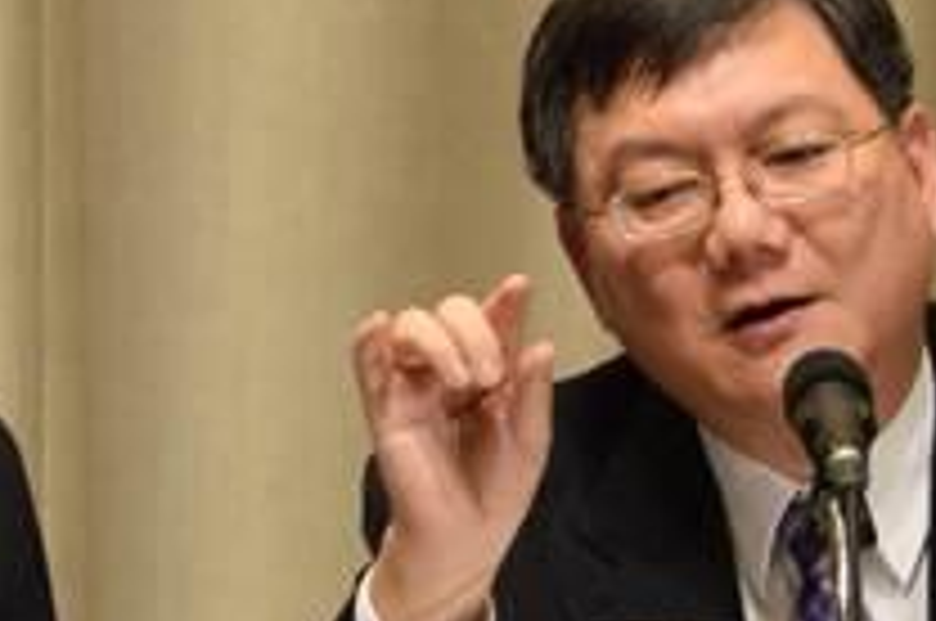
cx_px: -238
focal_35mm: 518
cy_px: -277
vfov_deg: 2.6
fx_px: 13447
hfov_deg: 4.0
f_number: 4.5
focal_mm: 70
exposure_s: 1/60
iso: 400
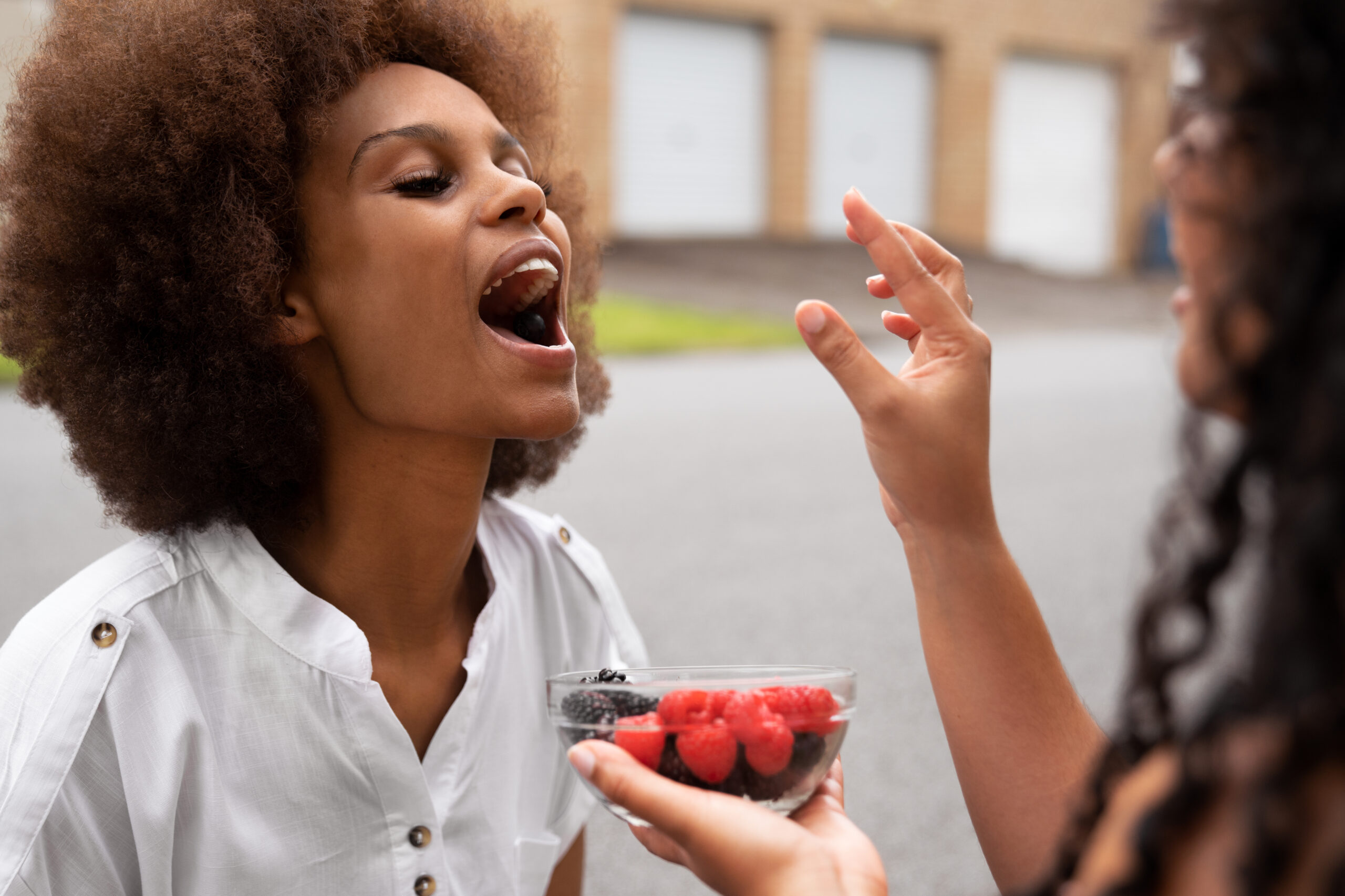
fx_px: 1718
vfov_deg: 29.2
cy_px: 448
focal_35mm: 46
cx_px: 672
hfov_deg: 42.7
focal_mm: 46
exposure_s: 1/1250
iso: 400
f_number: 2.8
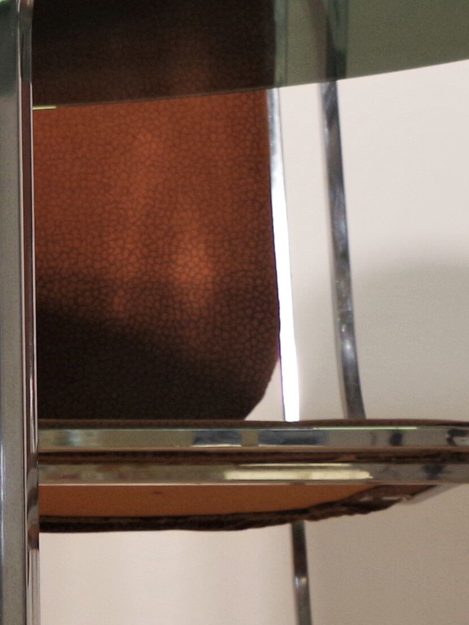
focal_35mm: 170
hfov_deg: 8.6
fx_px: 3070
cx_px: -219
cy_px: 238
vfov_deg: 11.6
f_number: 4
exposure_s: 1/60
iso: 400
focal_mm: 23.13
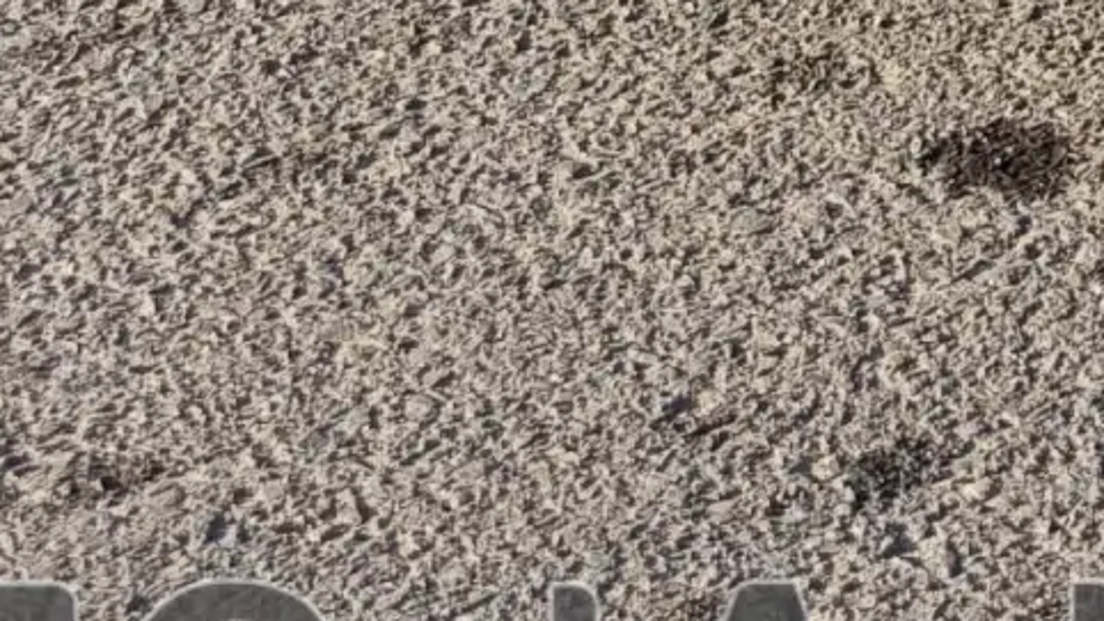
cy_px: -1680
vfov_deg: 4.7
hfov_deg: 7.9
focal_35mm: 238
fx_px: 6966
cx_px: 3251
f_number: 2
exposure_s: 1/1320
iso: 50
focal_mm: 8.72
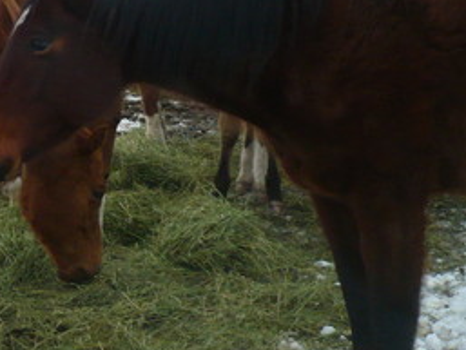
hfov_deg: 21.1
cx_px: -73
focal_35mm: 87
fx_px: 1172
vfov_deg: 16.4
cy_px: -51
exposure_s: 1/125
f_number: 2.8
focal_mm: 5.8
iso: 160
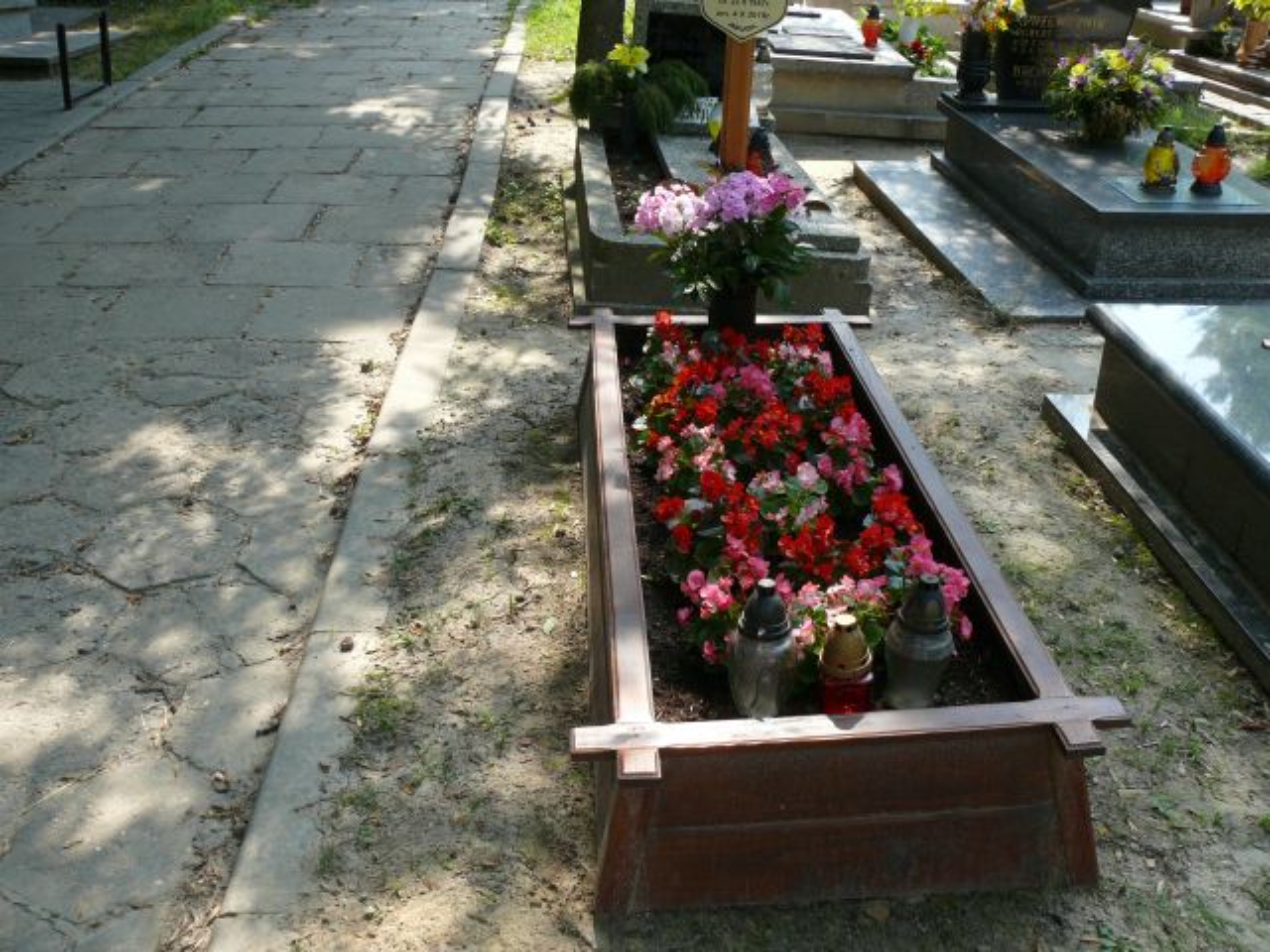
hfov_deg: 52.6
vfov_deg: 40.7
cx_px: 635
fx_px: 1284
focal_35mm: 35
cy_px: 476
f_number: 4
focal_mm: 7.4
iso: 100
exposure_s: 1/200
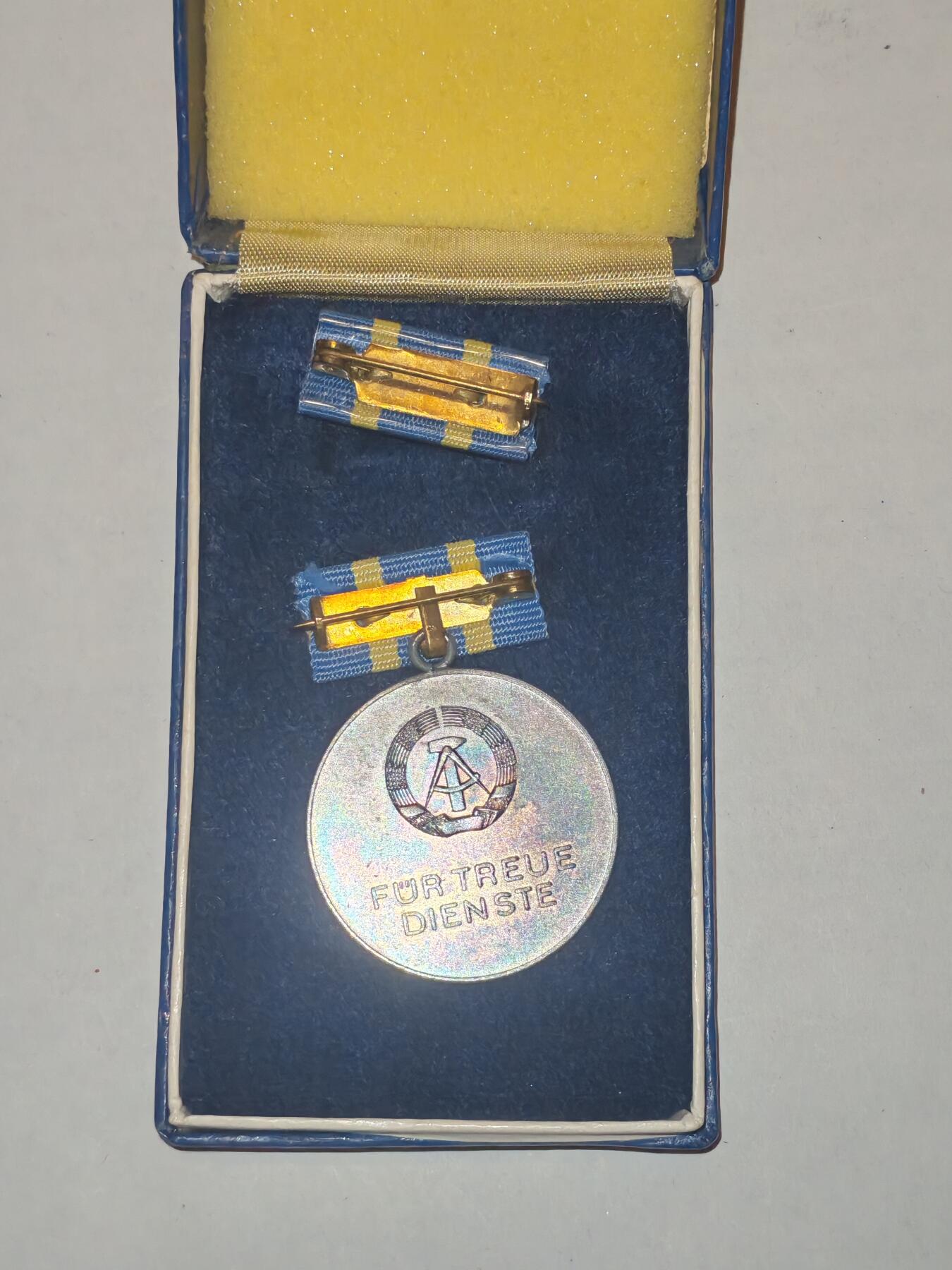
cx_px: 476
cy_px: 635
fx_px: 2493
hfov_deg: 21.6
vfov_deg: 28.6
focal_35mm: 68
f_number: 1.95
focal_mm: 5.52
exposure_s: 1/100
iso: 125
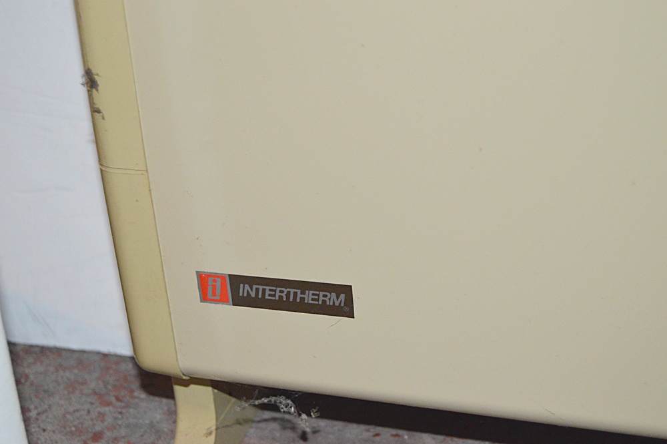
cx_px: 334
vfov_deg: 20.1
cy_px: 222
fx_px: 1250
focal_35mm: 68
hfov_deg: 29.9
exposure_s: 1/60
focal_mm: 45
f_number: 5.3
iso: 2200
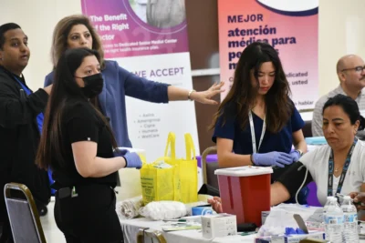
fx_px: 1765
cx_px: 182
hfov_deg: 11.8
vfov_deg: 7.9
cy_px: 122
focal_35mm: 174
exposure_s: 1/200
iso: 8000
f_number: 6.3
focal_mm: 116
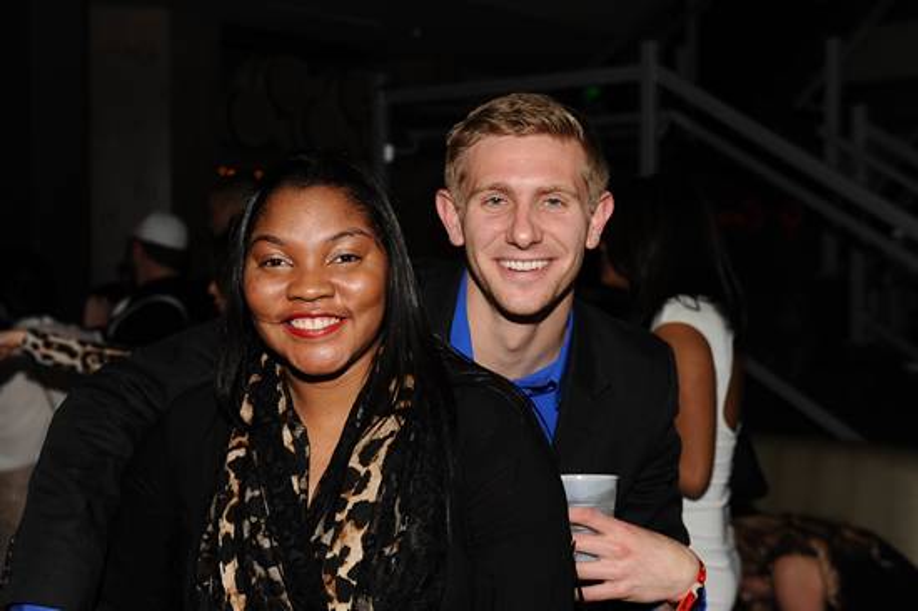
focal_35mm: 56
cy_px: 306
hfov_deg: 35.7
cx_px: 459
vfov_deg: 24.2
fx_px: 1427
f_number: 5.6
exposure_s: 1/250
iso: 800
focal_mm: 56
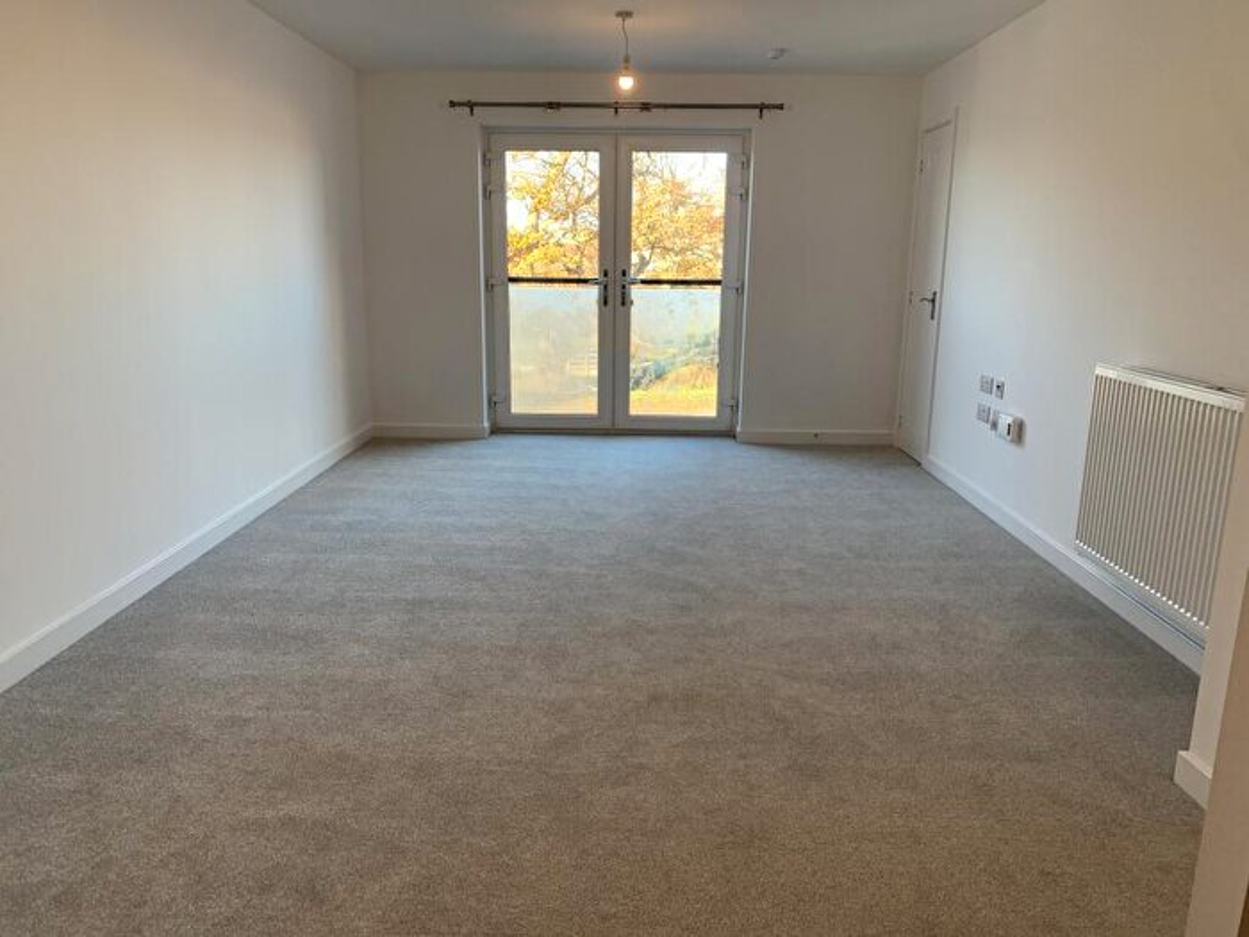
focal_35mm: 26
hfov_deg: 67.3
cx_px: 624
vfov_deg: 53.1
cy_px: 468
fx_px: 938
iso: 64
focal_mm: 4.25
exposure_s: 1/121
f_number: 1.8
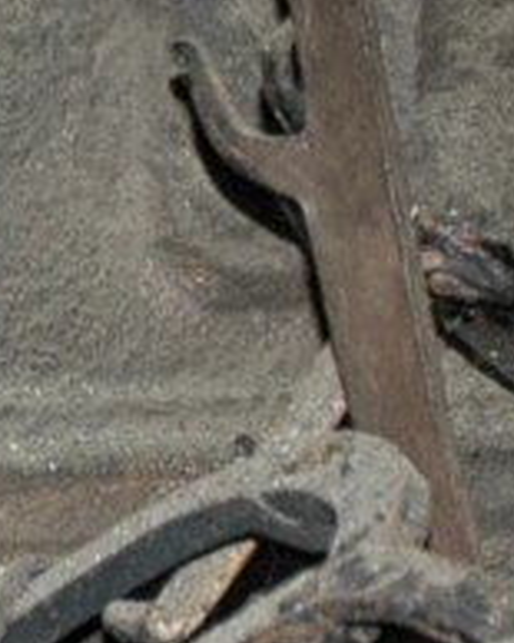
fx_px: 6964
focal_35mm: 366
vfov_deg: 5.2
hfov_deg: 4.1
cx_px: -1121
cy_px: -388
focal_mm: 31
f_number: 4
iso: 200
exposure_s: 1/60
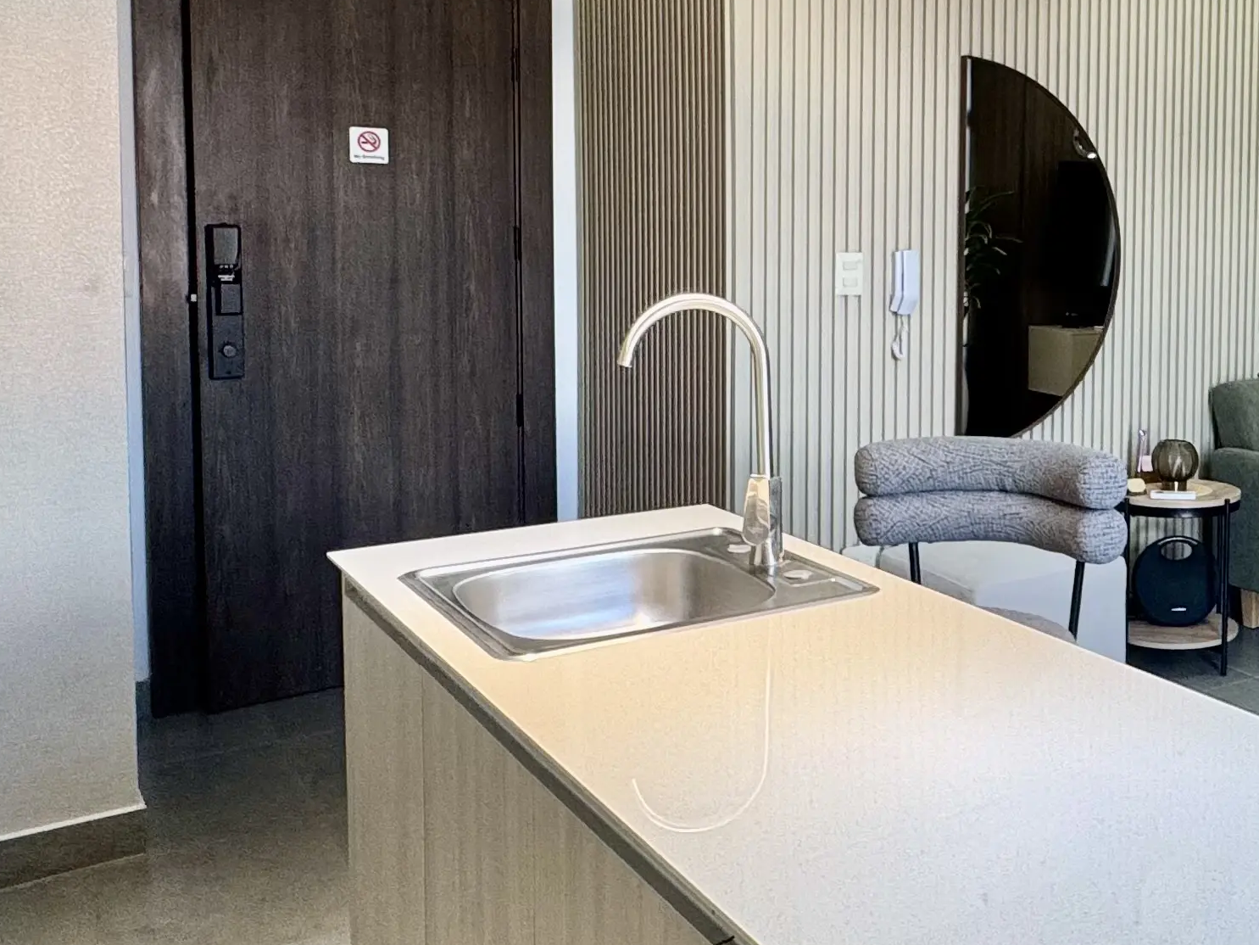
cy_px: 313
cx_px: 1174
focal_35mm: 38
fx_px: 1382
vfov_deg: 37.3
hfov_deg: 43.9
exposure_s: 1/120
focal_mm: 2.22
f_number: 2.2
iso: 125
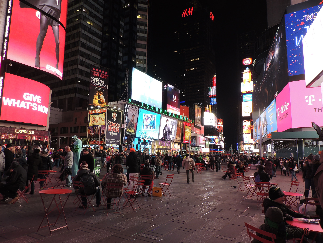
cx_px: 162
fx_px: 224
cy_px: 122
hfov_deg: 71.6
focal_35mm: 24
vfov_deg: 56.8
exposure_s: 1/30
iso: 100
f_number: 3
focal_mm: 4.3
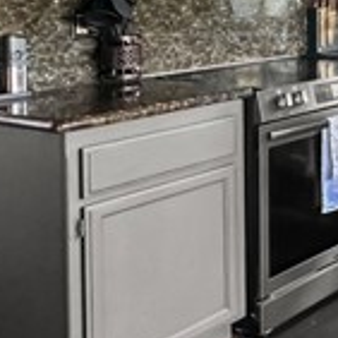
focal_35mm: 56
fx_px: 619
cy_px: 62
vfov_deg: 29.8
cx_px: 616
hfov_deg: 20.7
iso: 320
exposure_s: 1/60
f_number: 2.2
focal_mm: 2.22
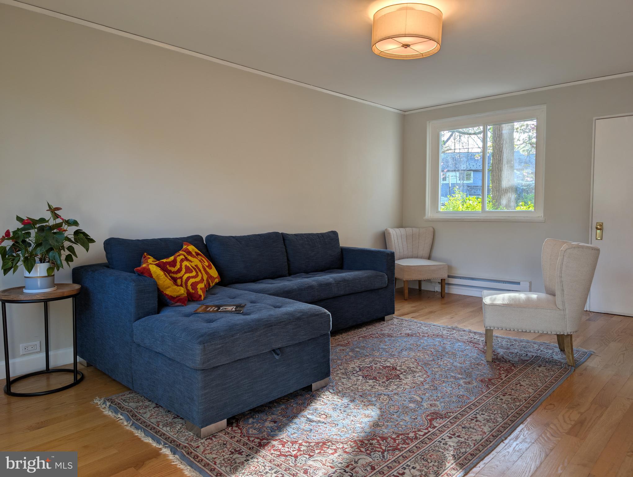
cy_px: 238
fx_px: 439
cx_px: 316
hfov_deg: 71.5
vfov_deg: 56.9
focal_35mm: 24
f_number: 1.68
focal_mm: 6.9
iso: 20
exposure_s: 1/87
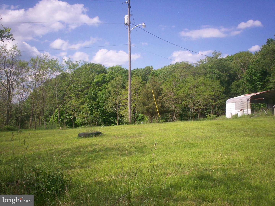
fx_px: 286
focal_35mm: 36
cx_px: 138
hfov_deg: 51.3
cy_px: 103
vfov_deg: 39.7
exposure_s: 1/507
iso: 100
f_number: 4.5
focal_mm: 6
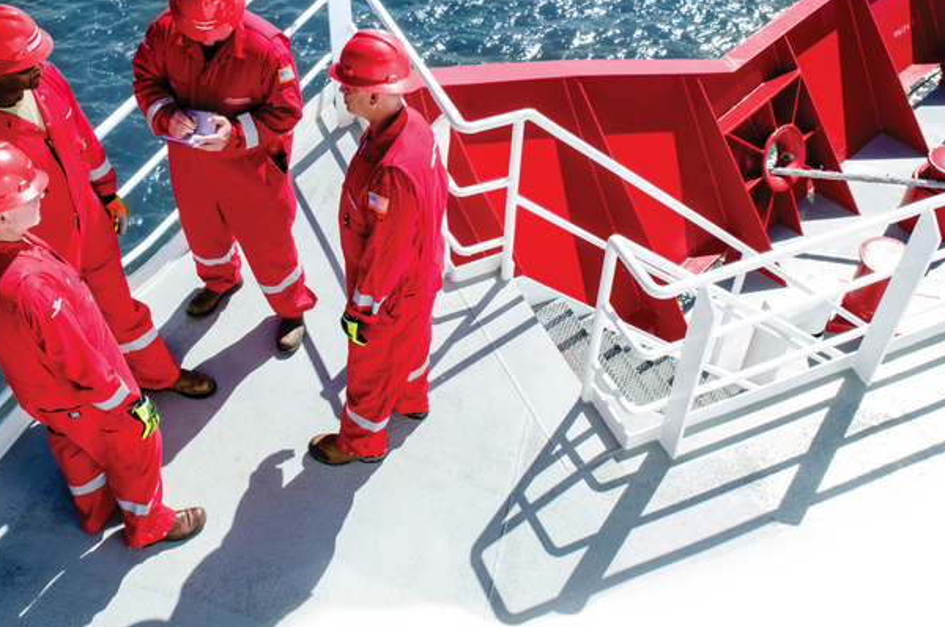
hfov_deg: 48.3
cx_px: 383
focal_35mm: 40
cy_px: 225
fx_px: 1048
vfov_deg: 33.1
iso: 200
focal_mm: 20
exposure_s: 1/100
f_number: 14
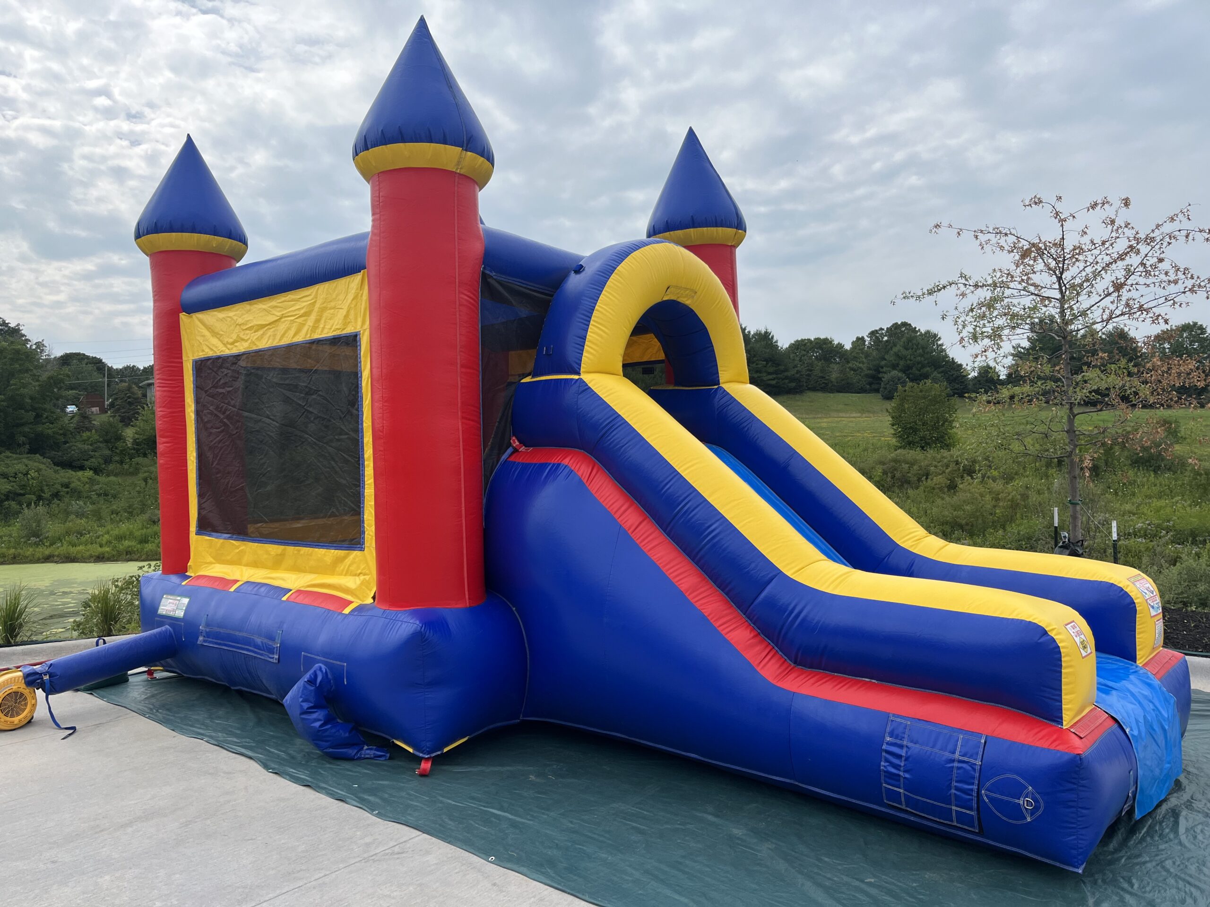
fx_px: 909
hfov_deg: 67.3
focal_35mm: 26
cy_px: 454
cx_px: 605
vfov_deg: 53.1
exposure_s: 1/3413
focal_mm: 5.1
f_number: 1.6
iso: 50
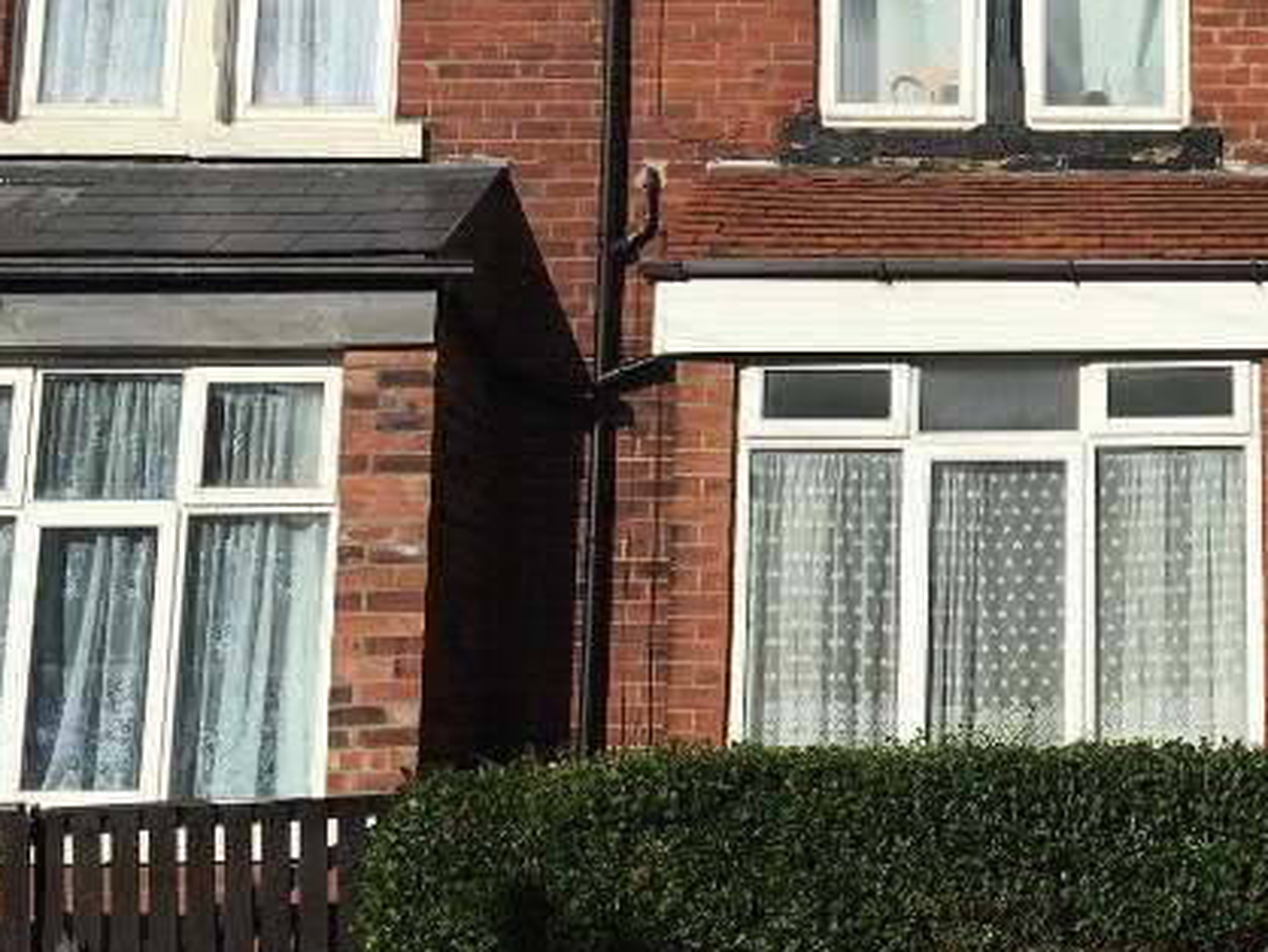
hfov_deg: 26.1
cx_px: 1250
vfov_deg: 20.7
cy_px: 309
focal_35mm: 71
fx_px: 2602
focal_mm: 4.15
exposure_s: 1/3663
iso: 25
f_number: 2.2
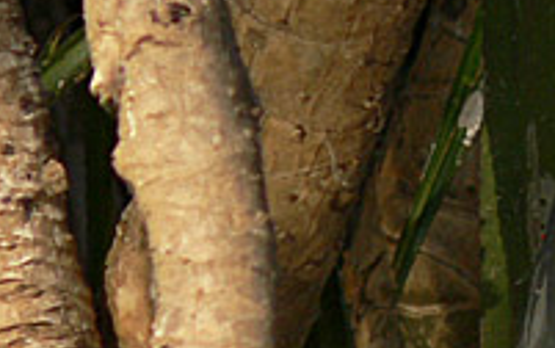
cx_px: 831
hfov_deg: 1.1
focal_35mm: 1885
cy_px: 174
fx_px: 28536
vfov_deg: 0.7
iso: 80
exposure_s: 1/800
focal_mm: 88.8
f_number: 3.7
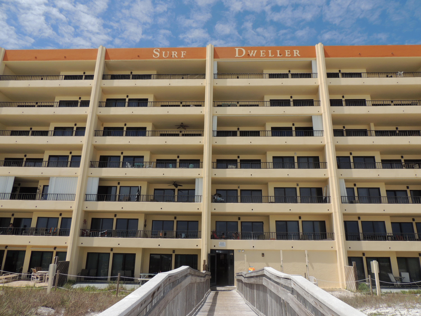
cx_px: 210
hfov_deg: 71.6
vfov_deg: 56.8
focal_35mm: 24
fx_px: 292
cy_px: 158
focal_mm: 4.3
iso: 100
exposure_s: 1/1600
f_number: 3.3
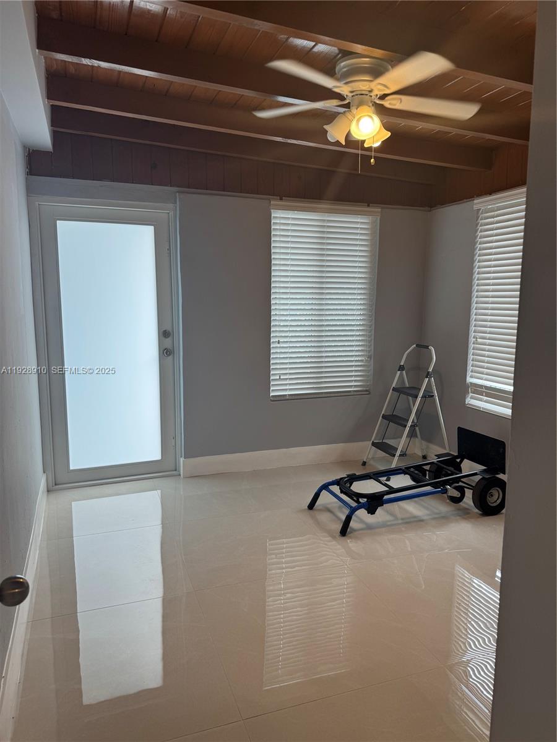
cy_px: 371
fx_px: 515
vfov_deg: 71.6
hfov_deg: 56.8
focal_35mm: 24
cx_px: 278
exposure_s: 1/120
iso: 80
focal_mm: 6.76
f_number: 1.78
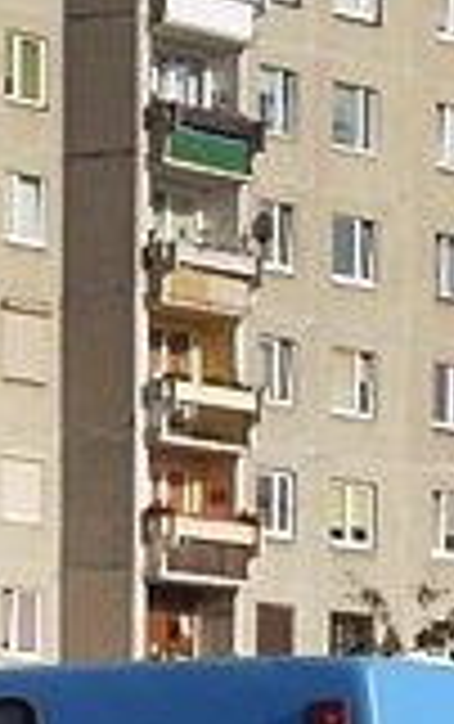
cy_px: 836
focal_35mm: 337
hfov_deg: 3.9
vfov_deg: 6.2
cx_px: 315
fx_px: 6654
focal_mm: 11.3
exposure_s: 1/500
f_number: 6.2
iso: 64
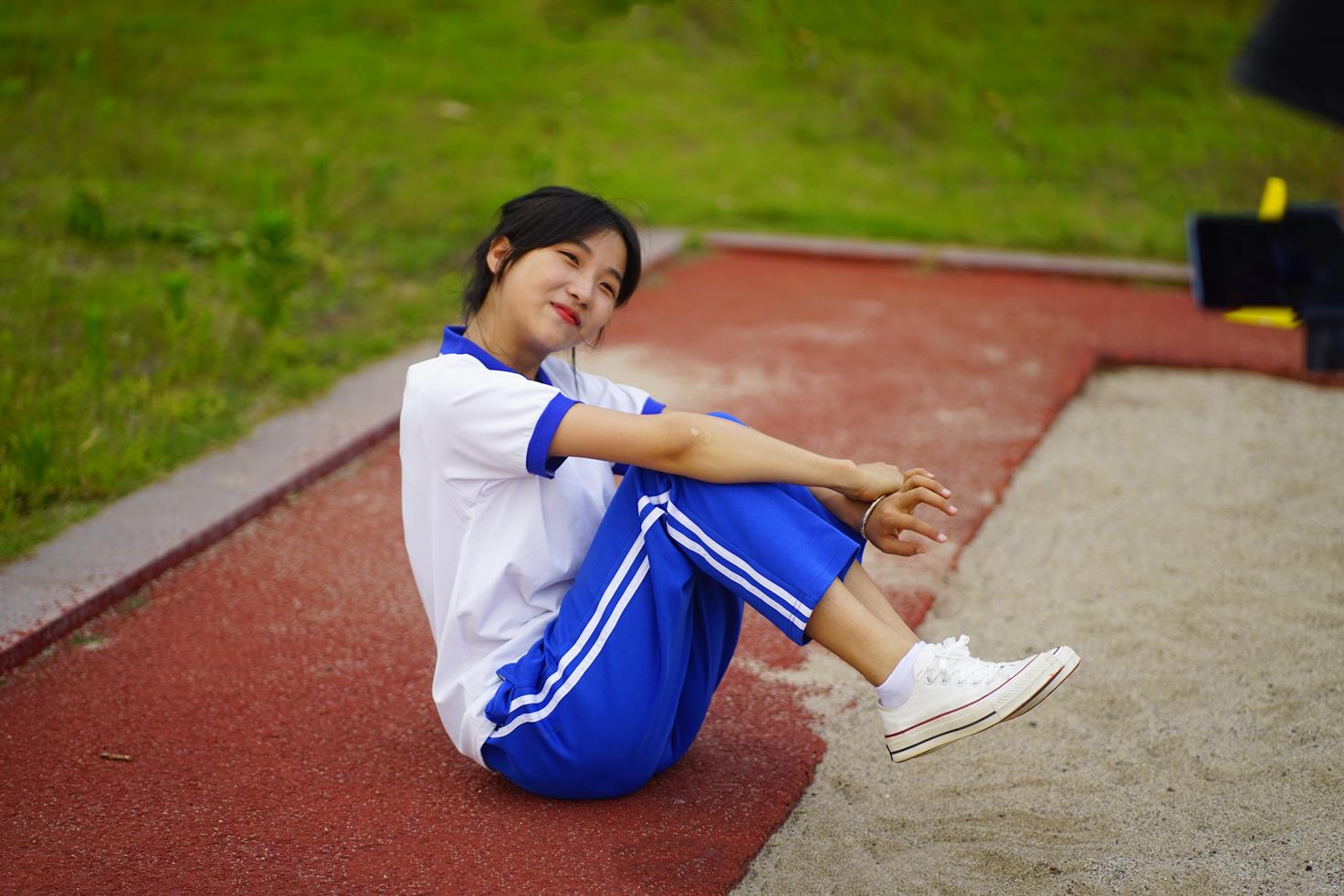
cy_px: 448
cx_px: 672
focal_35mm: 85
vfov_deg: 16.1
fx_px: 3174
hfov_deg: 23.9
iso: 100
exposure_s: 1/800
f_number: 1.8
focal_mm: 85
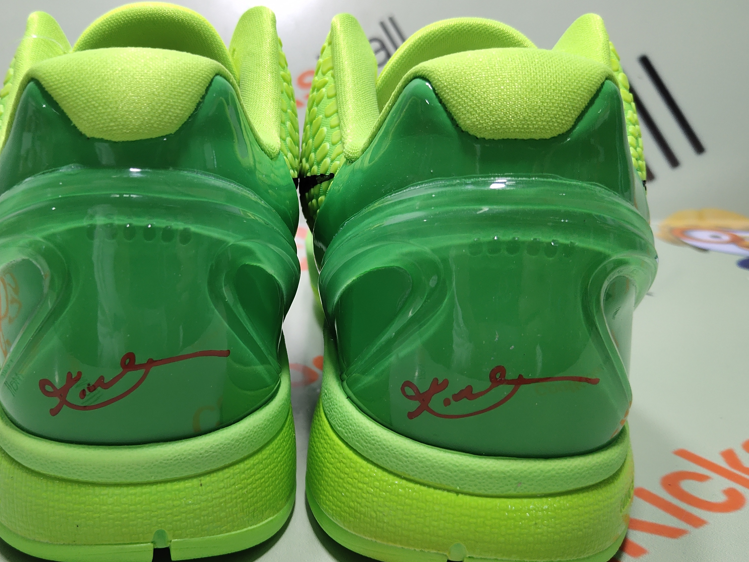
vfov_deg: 35.1
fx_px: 887
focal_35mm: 41
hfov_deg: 45.4
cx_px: 277
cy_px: 292
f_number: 1.79
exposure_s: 1/100
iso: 135
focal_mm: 4.35
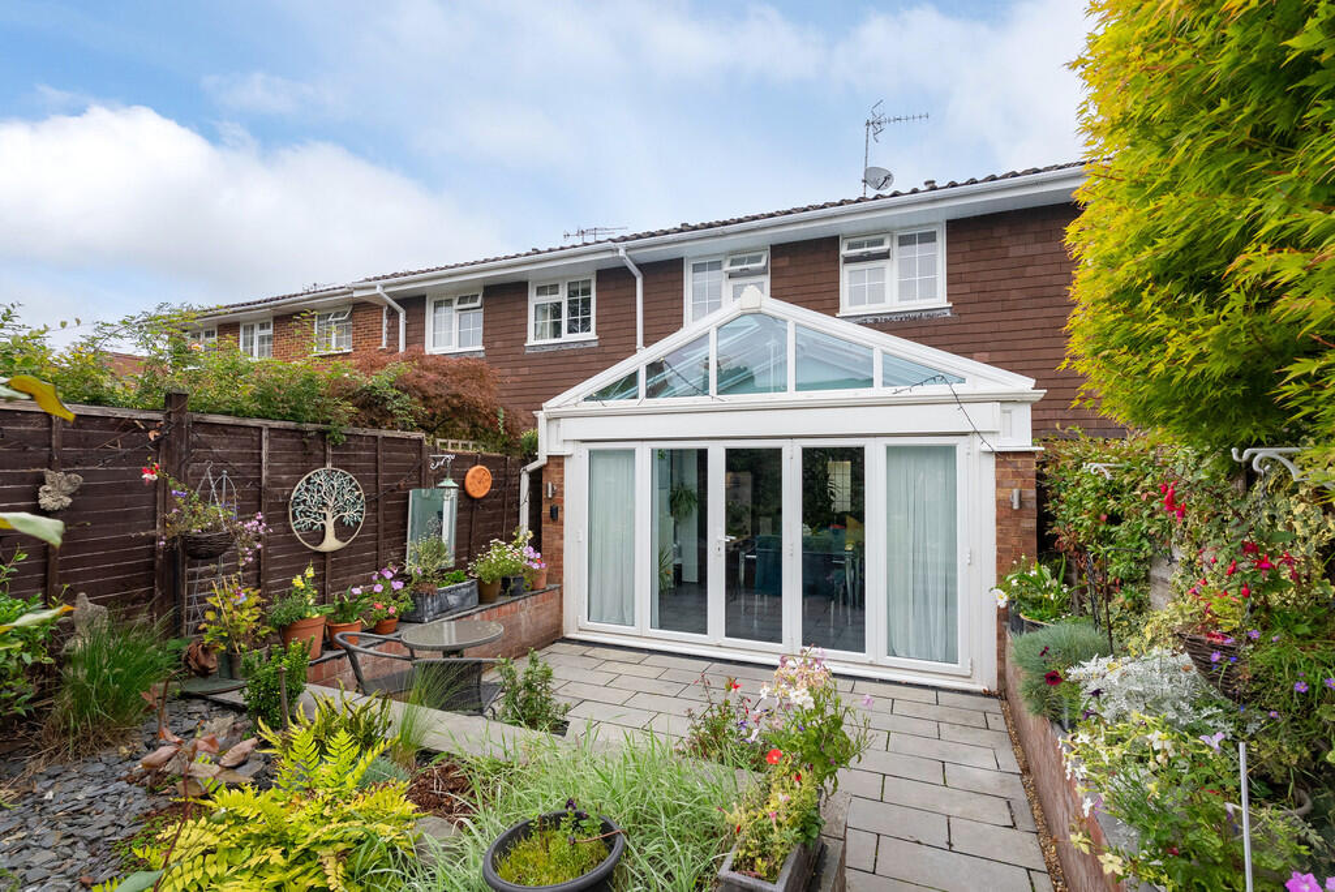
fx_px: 594
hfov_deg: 96.7
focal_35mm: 16
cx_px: 668
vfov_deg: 73.8
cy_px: 446
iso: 640
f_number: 7.1
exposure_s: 1/200
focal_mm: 16
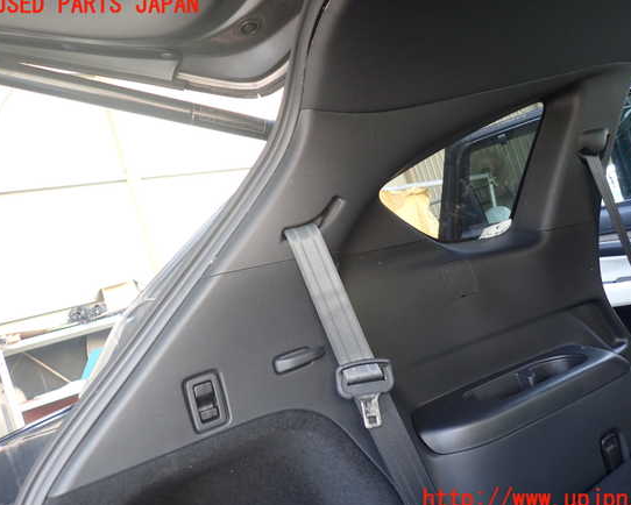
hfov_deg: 64.0
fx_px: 504
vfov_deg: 53.2
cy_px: 252
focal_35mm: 27
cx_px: 336
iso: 200
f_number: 2
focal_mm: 4.5
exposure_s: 1/50
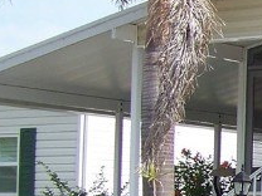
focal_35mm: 177
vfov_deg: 8.4
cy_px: 187
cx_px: 581
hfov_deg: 10.1
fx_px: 1340
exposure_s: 1/640
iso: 64
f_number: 2.8
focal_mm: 5.85
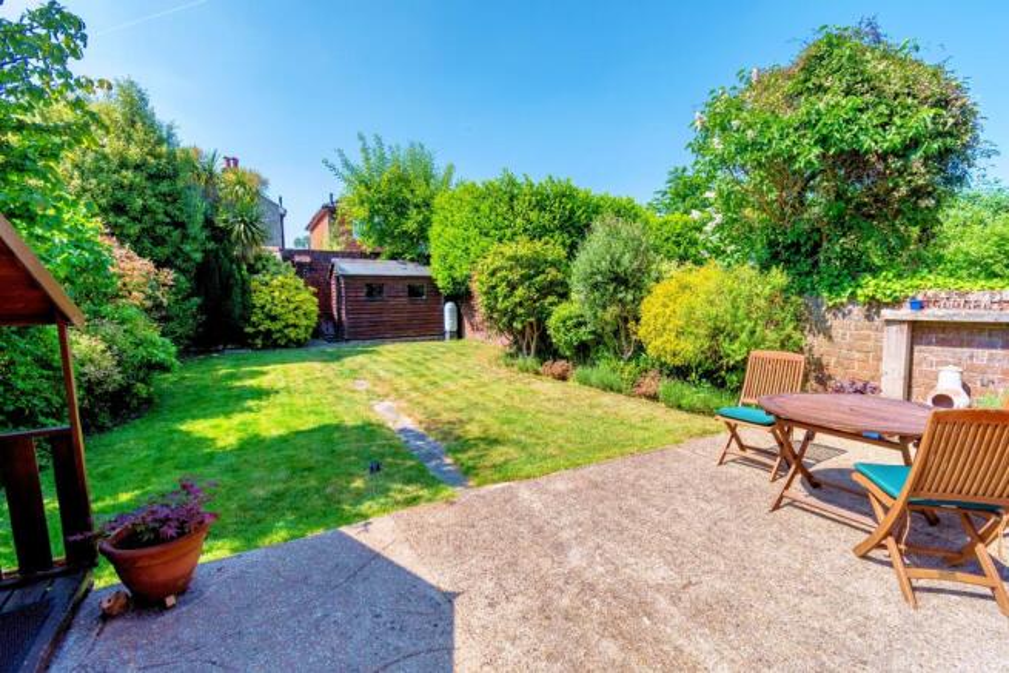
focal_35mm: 15
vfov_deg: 77.4
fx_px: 420
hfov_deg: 100.4
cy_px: 336
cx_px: 504
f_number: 7.1
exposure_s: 1/640
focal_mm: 10
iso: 200
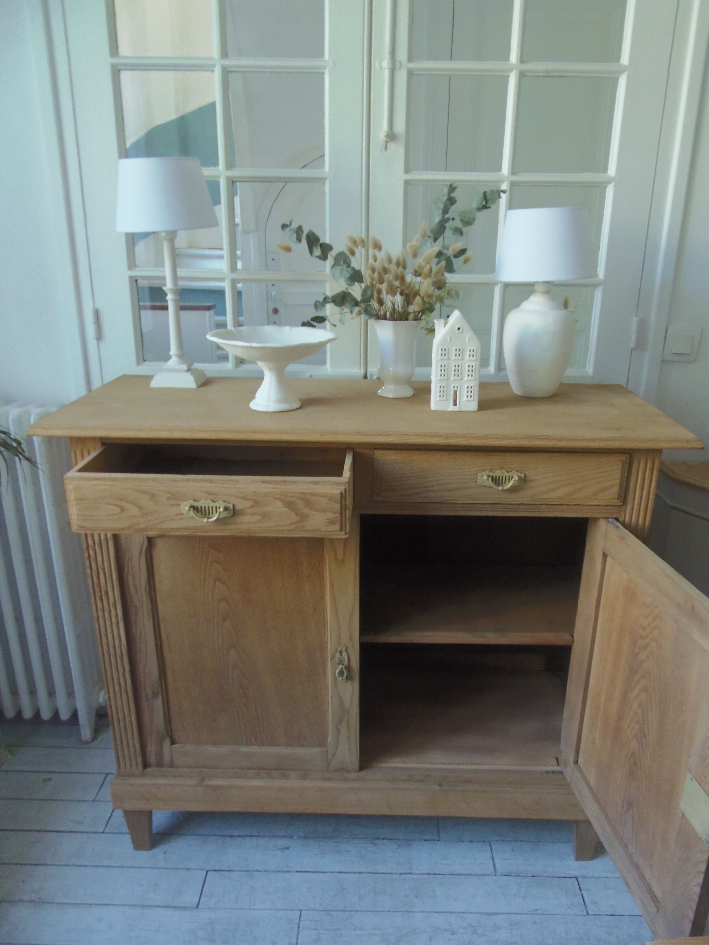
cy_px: 472
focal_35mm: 24
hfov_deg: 56.8
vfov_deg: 71.6
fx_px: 655
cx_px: 354
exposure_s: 1/30
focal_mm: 4.3
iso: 160
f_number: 2.9
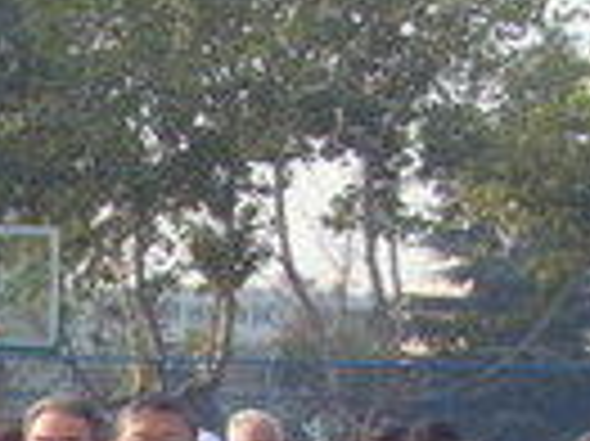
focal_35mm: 165
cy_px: 720
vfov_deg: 8.7
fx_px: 2810
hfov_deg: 11.4
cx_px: -333
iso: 80
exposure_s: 1/350
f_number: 3.5
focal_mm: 6
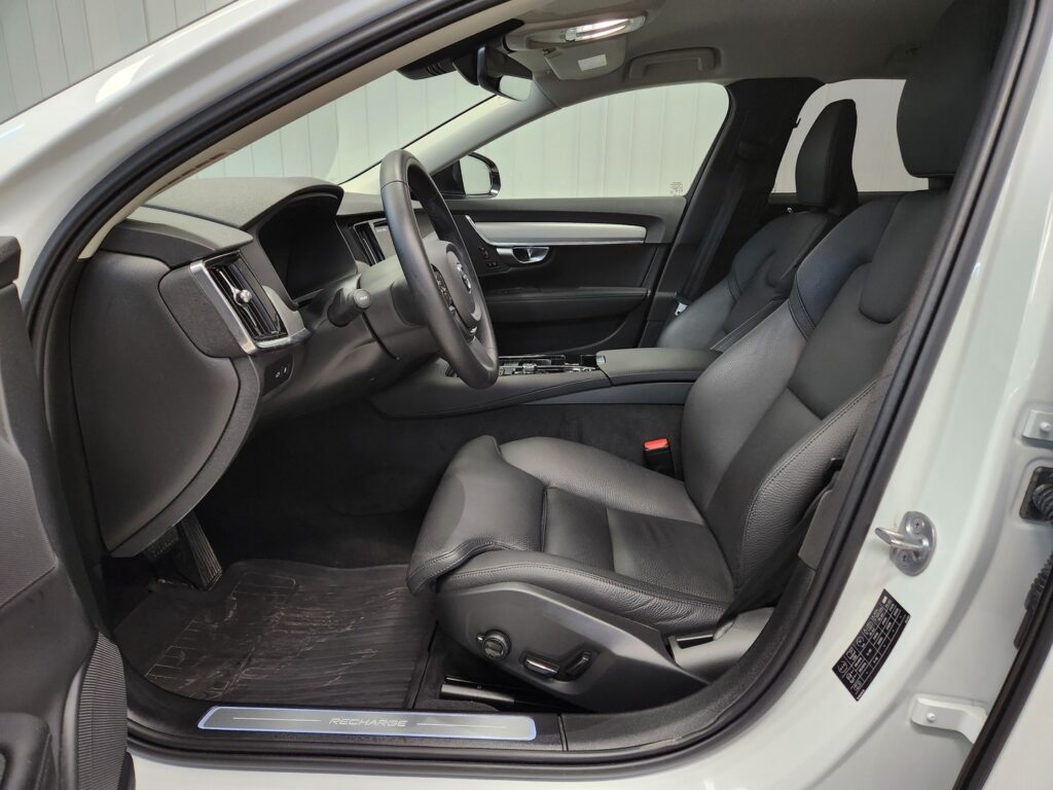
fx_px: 700
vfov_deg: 58.9
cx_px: 526
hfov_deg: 73.9
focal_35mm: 23
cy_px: 395
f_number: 1.8
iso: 250
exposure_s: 1/120
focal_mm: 5.4
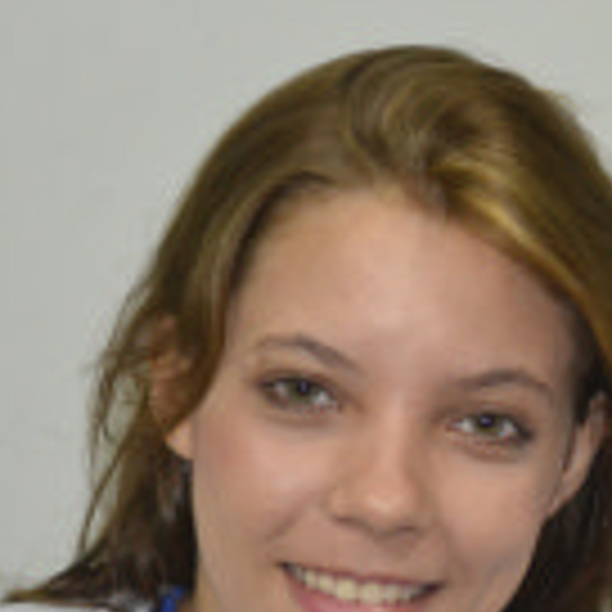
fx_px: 4120
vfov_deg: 8.5
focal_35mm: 206
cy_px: 556
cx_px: 886
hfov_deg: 8.3
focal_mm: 44
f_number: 4.5
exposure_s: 1/60
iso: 1600
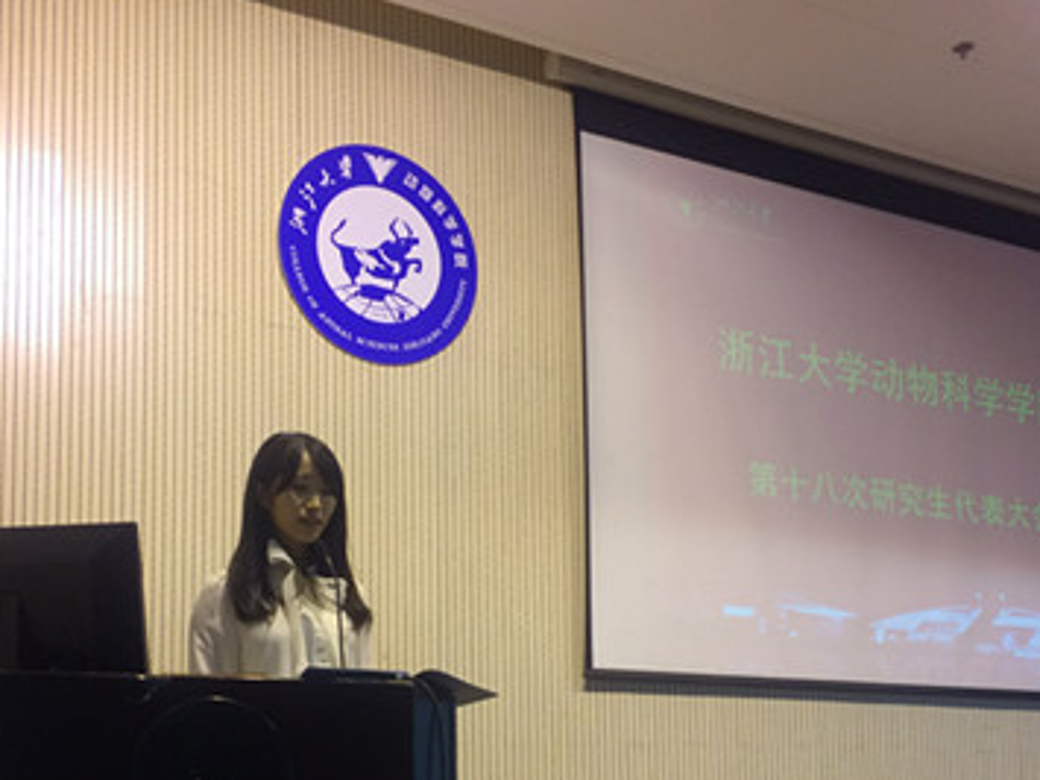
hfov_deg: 38.9
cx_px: 507
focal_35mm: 49
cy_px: 639
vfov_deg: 28.9
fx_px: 1472
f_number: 2.2
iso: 100
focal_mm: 4.15
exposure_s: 1/33
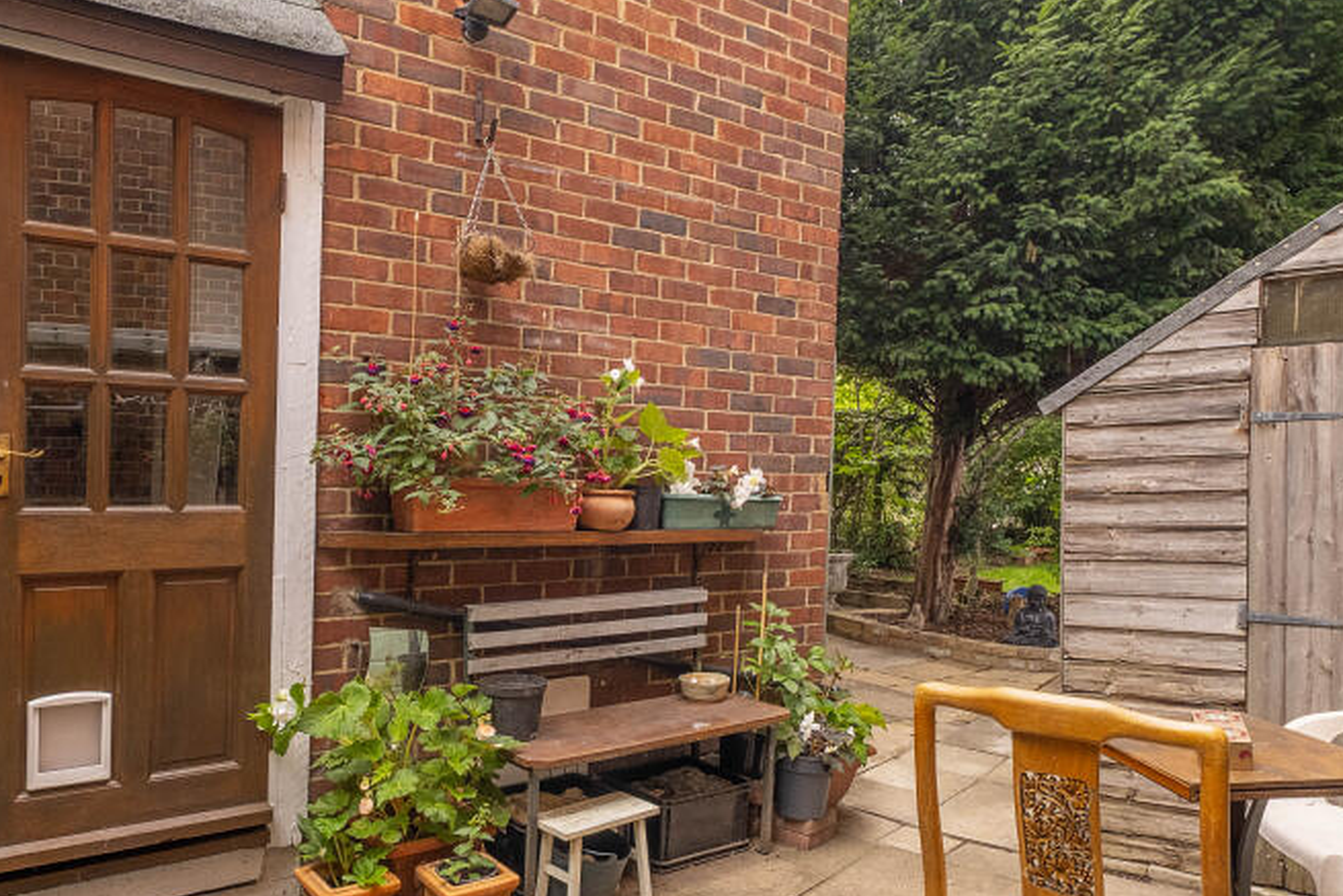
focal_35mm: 25
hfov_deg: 71.2
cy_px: 473
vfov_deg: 51.3
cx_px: 582
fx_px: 933
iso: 500
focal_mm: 10.5
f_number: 7.1
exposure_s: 1/25
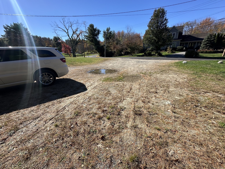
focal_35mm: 14
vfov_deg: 85.7
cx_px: 112
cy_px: 84
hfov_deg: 102.1
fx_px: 91
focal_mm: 2.22
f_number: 2.2
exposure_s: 1/1401
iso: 40
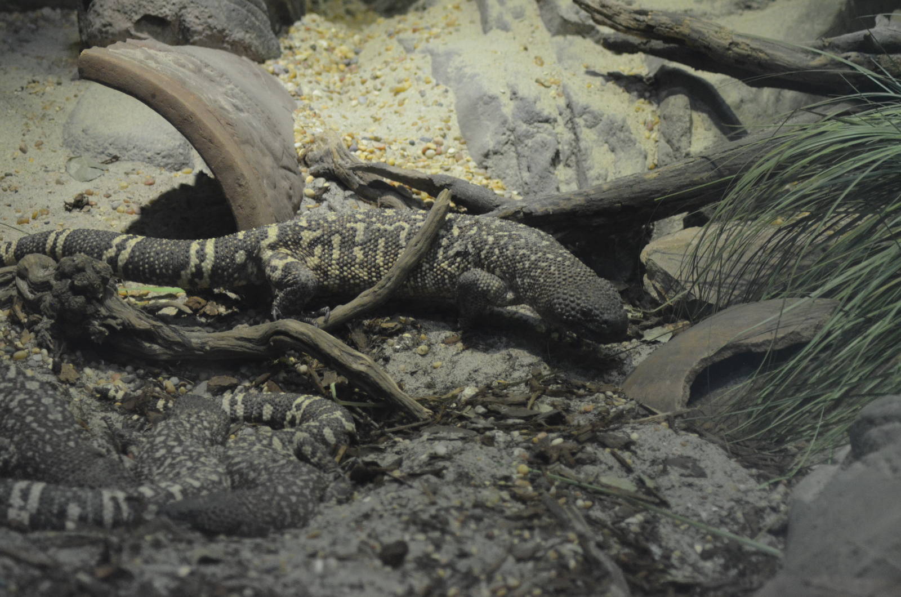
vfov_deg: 8.3
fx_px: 4121
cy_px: 298
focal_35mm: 165
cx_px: 450
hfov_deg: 12.5
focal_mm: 110
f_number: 4
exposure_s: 1/125
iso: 2200
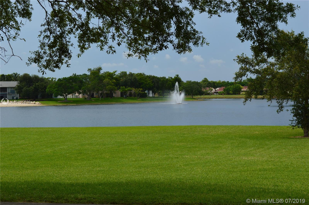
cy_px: 102
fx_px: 707
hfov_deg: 24.6
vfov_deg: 16.5
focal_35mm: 82
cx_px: 154
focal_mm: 55
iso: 320
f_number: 11
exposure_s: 1/500
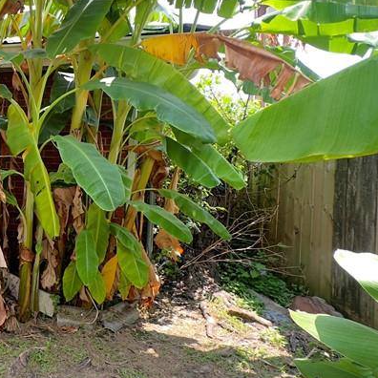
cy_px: 158
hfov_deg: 39.5
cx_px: -57
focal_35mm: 32
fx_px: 395
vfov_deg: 50.9
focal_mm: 2.22
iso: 64
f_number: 2.2
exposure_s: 1/99
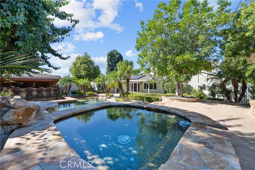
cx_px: 128
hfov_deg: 104.2
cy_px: 85
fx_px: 99
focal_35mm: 14
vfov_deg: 81.2
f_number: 9
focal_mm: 14
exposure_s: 1/30
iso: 100
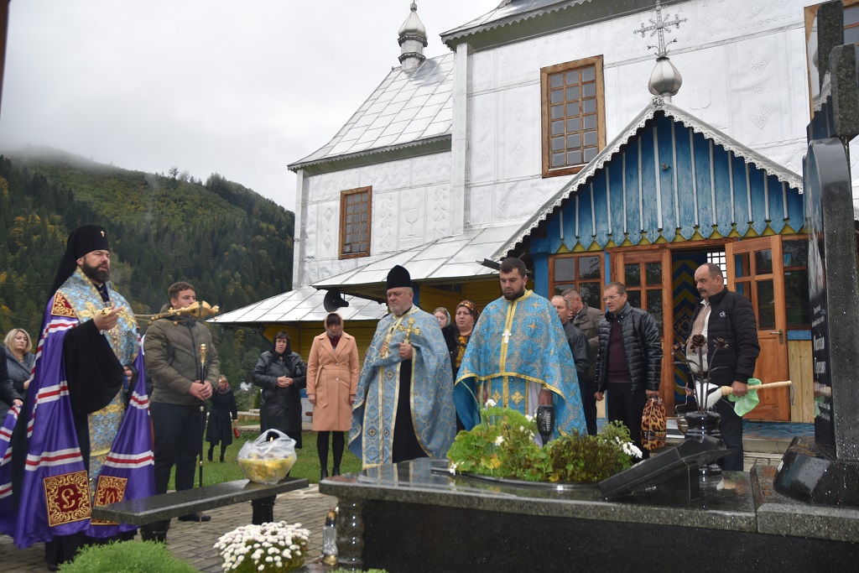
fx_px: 644
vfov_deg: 47.9
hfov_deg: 67.4
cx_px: 430
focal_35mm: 27
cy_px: 286
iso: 200
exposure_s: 1/200
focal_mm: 18
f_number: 5
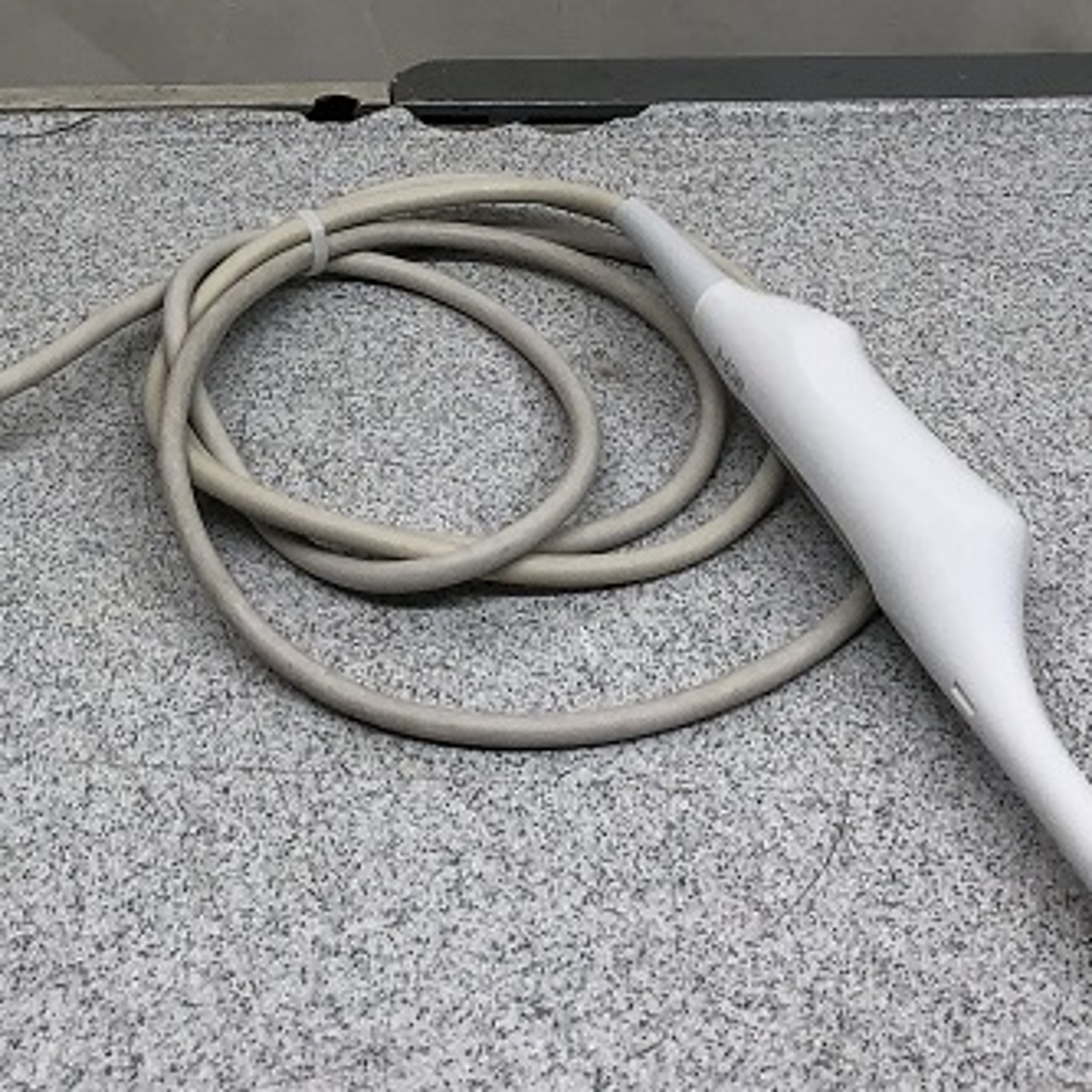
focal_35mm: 75
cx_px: 328
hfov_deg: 22.9
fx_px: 2677
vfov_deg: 22.4
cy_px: 75
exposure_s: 1/120
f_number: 1.8
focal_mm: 3.99
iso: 50
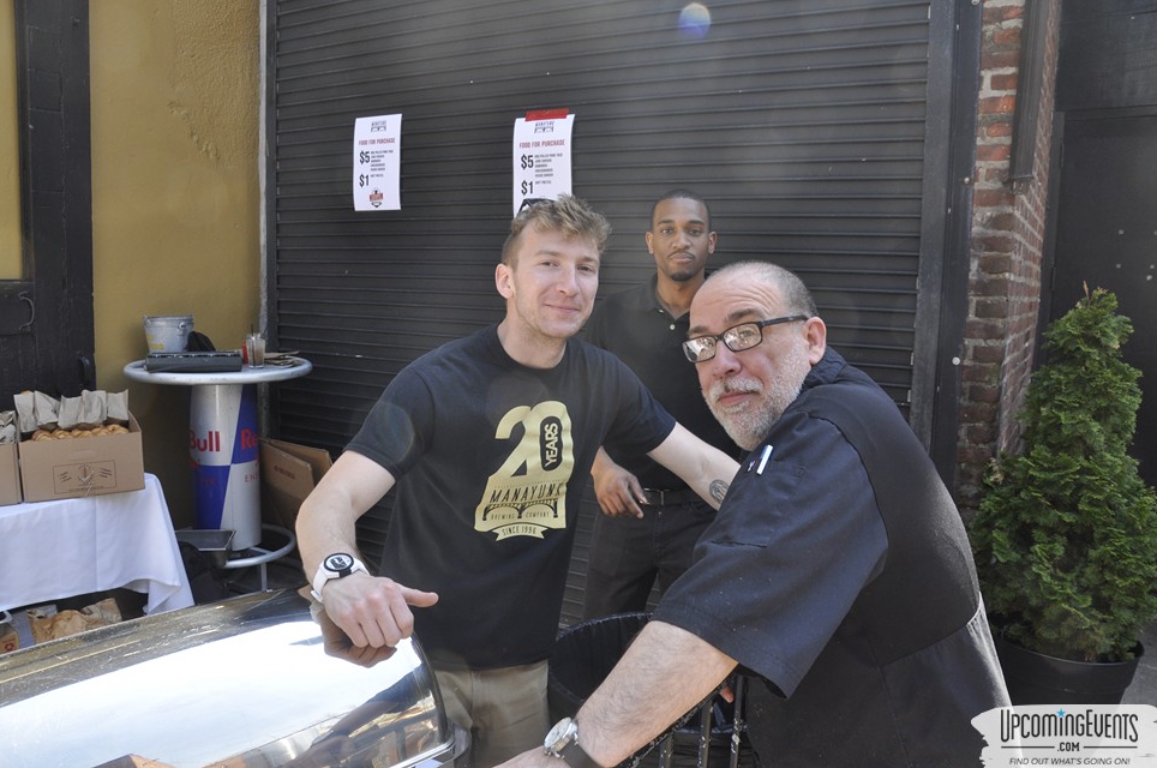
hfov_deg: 65.5
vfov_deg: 46.3
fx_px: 899
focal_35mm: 28
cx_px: 574
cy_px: 371
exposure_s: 1/100
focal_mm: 18
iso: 400
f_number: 10
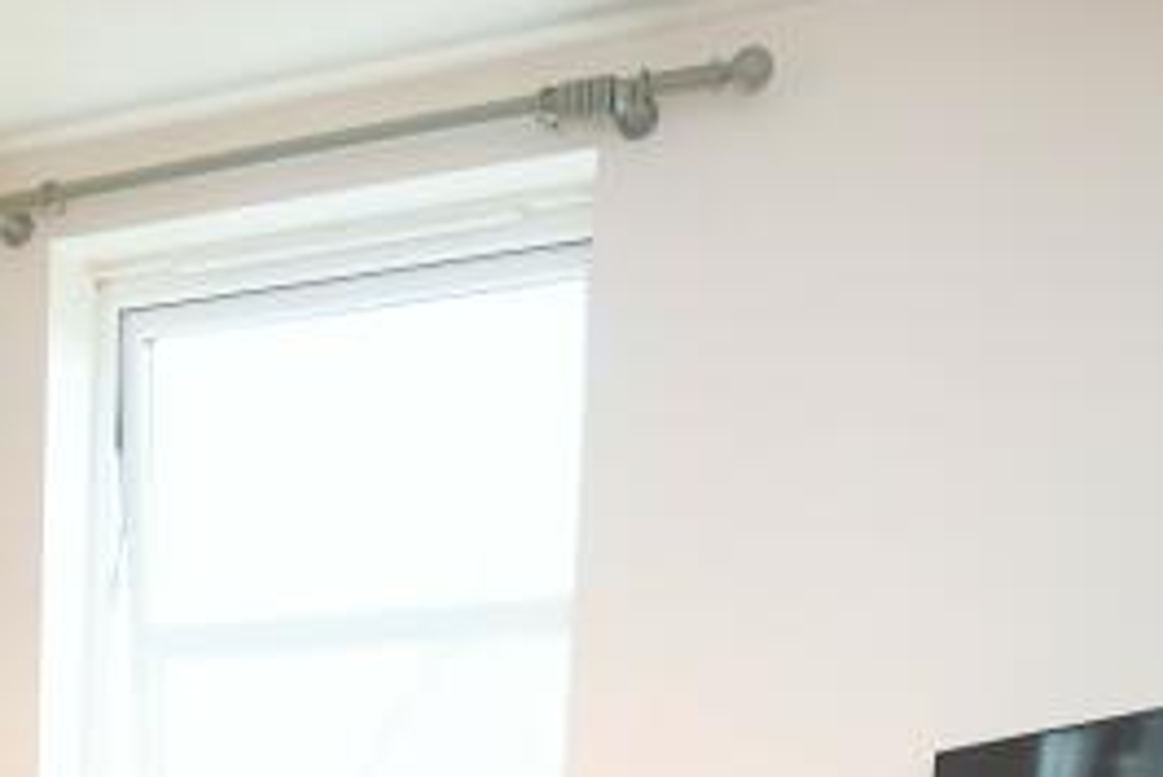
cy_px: 1245
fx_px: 1875
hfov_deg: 32.9
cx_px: 136
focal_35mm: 58
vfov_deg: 19.6
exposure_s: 1/30
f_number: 3.5
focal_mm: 10
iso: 320
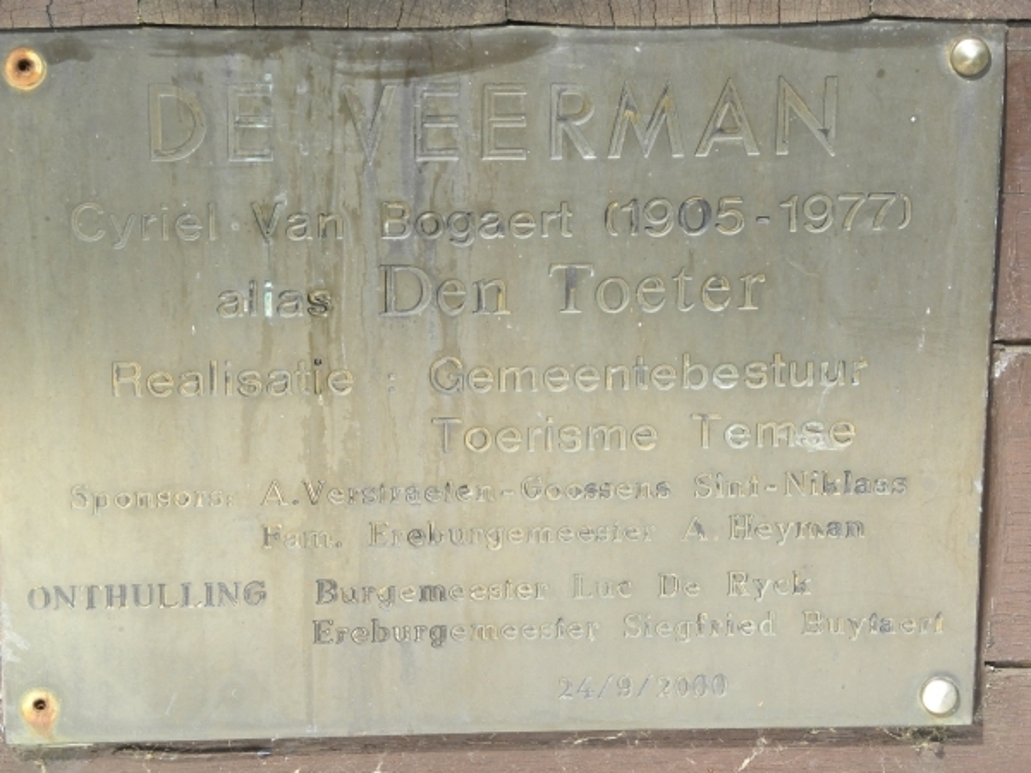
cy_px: 386
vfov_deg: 10.3
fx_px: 4289
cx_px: 516
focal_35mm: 144
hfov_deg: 13.7
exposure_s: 1/208
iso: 64
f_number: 5
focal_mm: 25.7
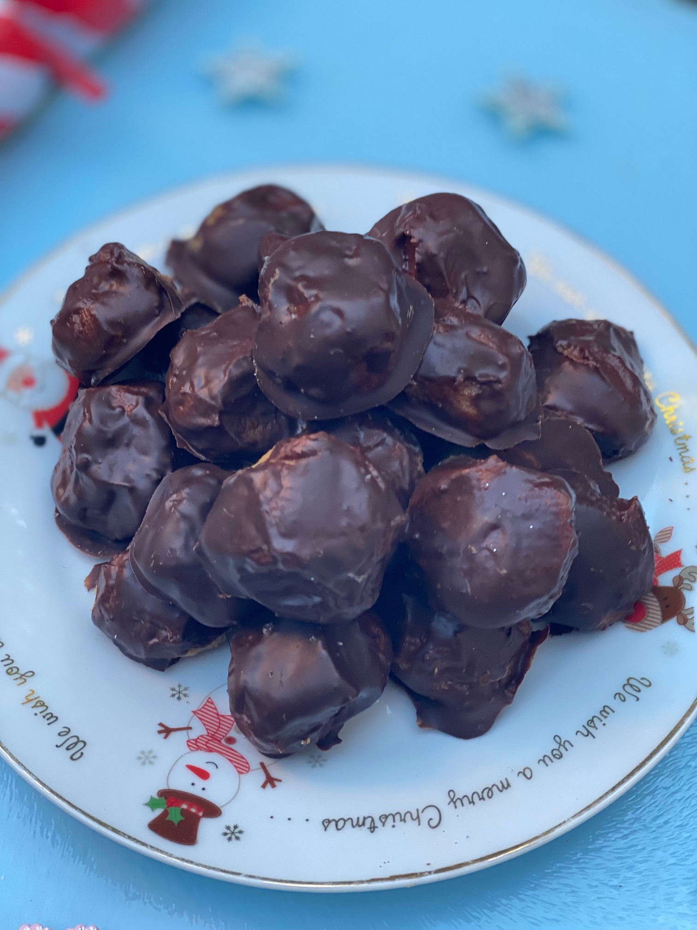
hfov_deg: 28.0
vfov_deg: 36.8
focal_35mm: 52
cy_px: 465
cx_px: 348
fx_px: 1396
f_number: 2
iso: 100
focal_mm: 6
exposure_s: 1/100
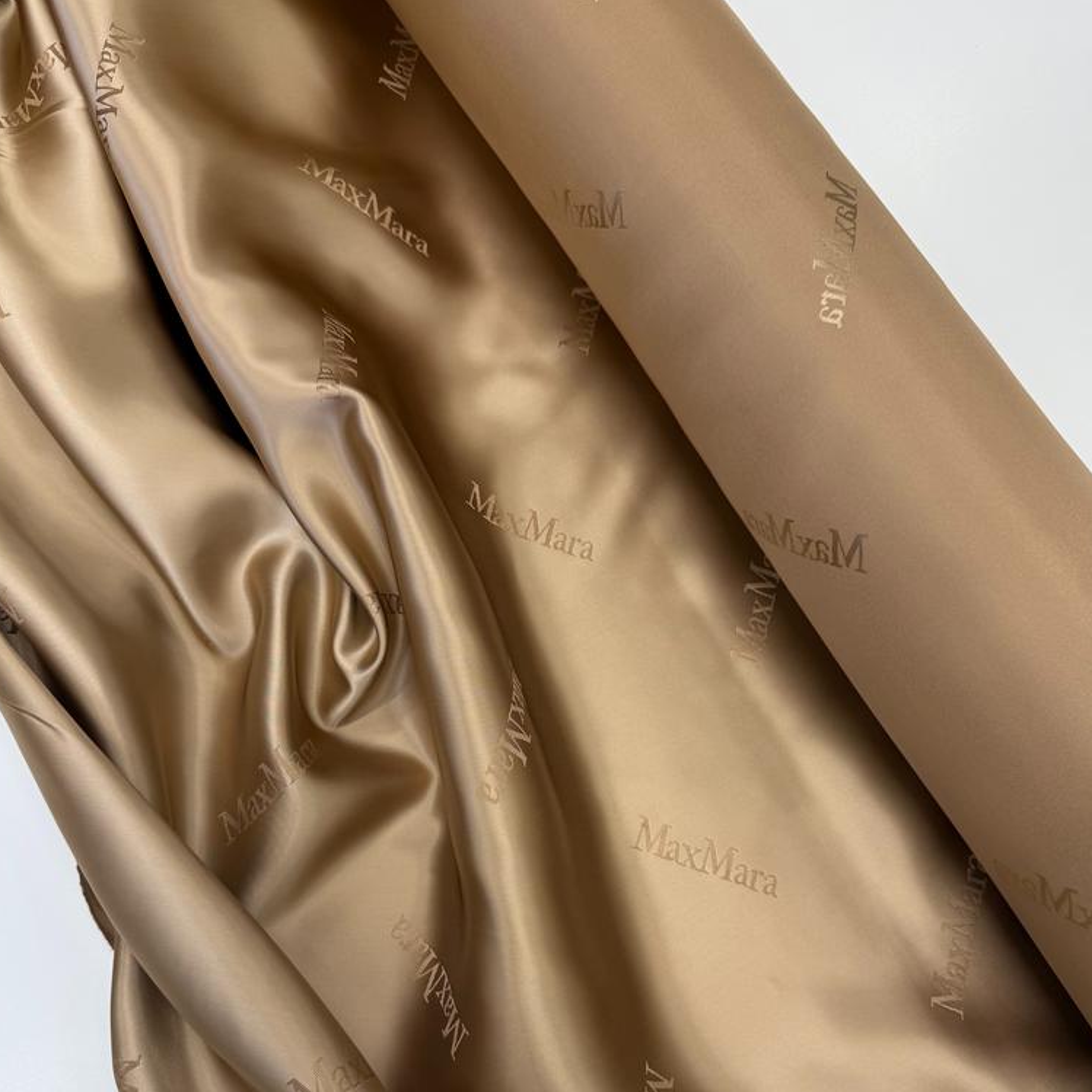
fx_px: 1035
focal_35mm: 29
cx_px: 544
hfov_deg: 55.6
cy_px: 719
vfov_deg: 54.6
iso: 64
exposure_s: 1/254
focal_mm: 6.76
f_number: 1.78
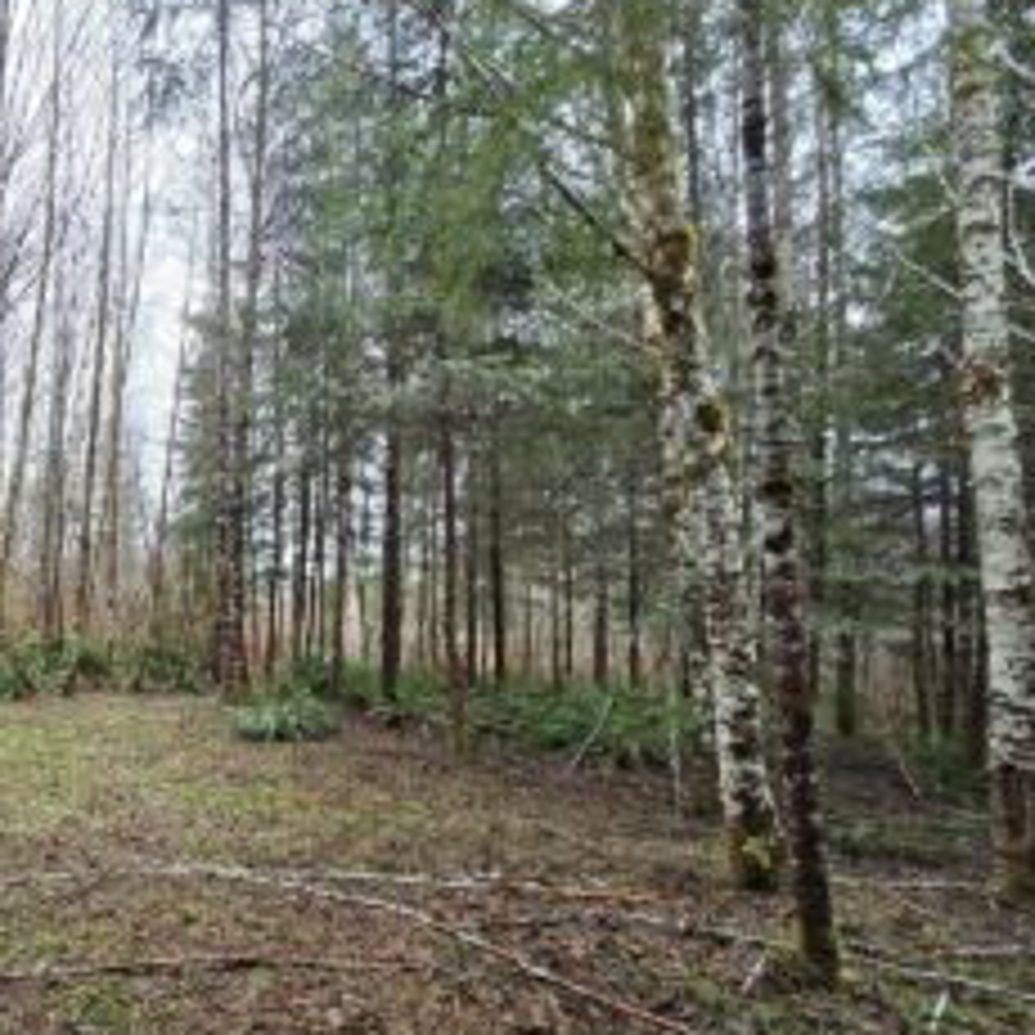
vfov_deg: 74.1
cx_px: 144
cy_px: 612
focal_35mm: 20
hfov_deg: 64.8
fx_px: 677
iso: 64
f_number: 2.2
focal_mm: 2.2
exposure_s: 1/60
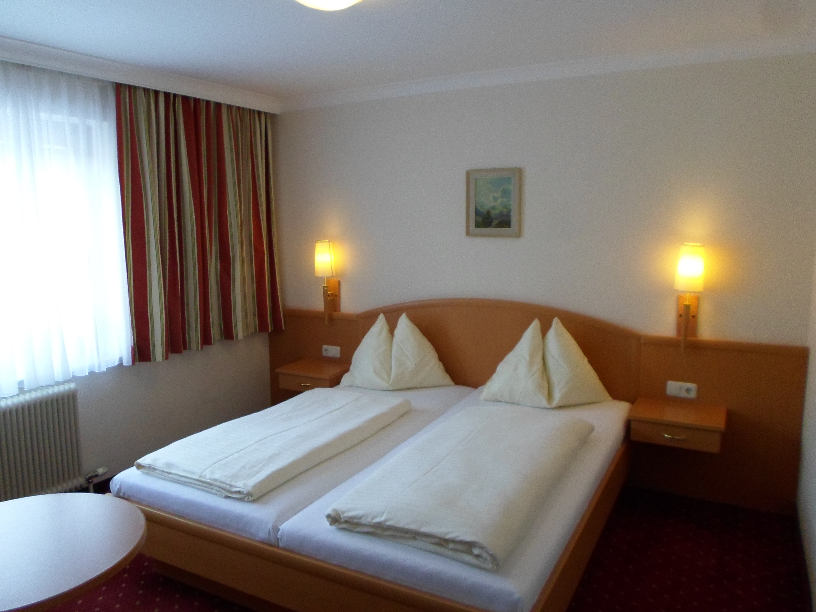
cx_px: 408
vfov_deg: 54.9
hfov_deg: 69.4
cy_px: 306
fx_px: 589
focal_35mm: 25
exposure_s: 1/30
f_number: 2.5
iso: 120
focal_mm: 4.5
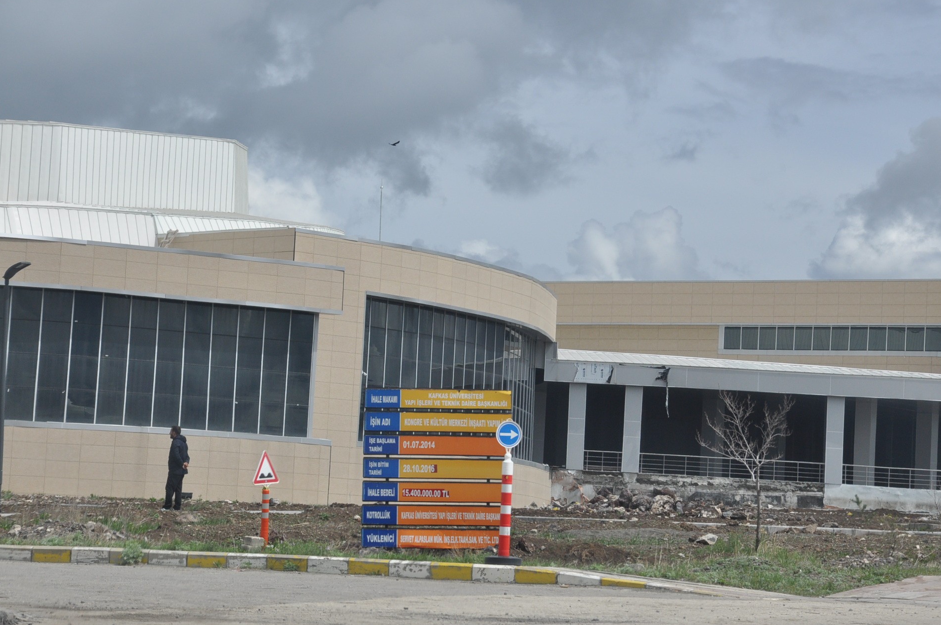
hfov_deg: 16.1
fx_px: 3330
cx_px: 508
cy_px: 293
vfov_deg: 10.7
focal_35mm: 128
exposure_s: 1/1600
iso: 400
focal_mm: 75
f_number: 10
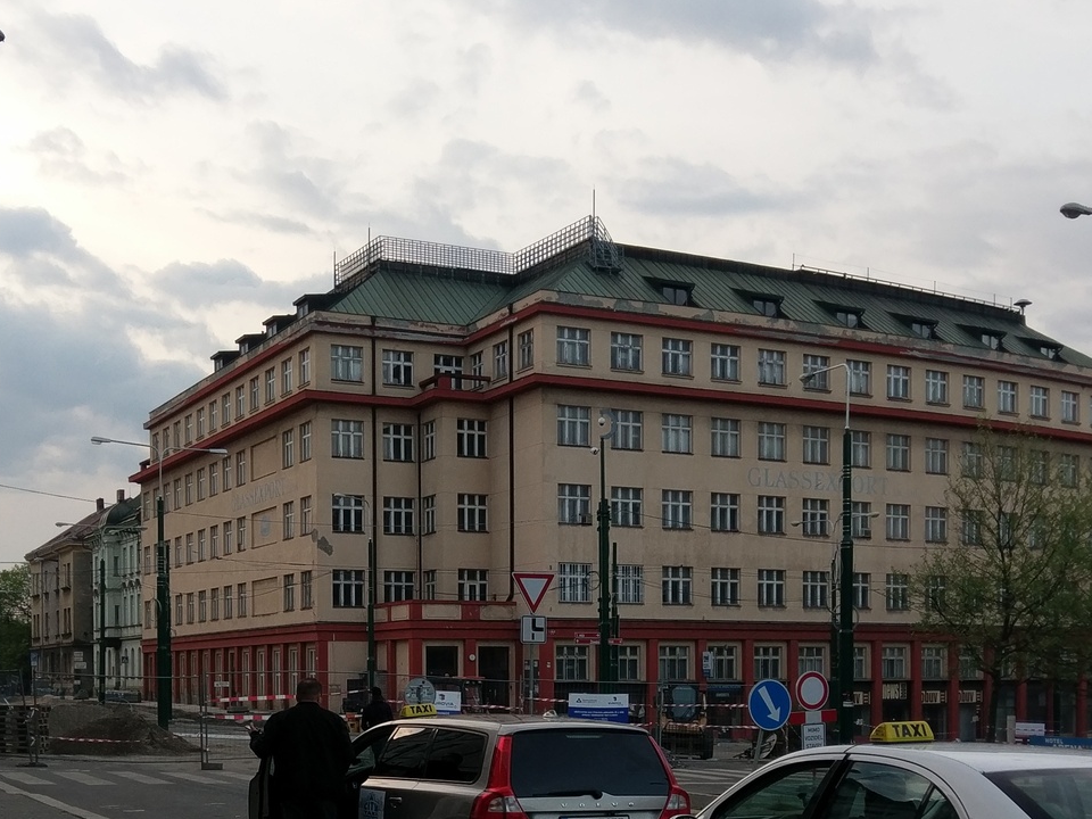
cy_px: 703
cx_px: 456
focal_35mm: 52
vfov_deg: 27.2
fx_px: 1640
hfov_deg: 36.7
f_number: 1.8
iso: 100
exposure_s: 1/153
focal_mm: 4.58
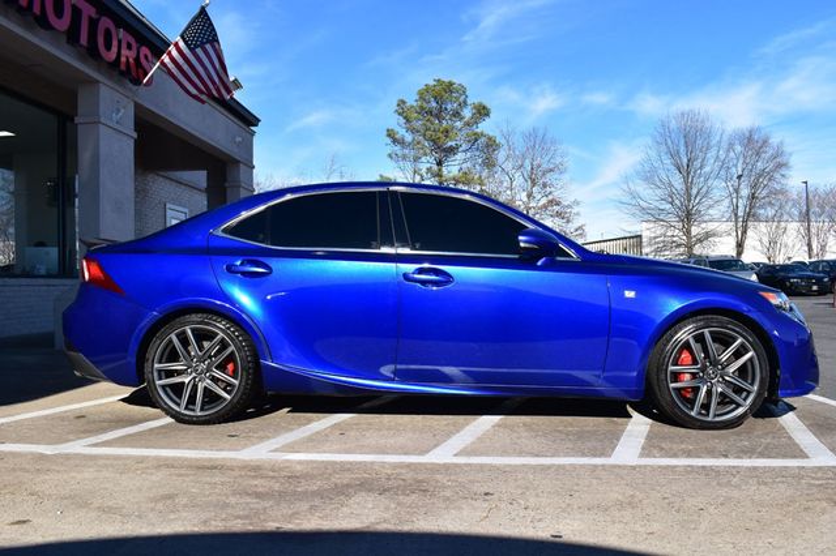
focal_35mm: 30
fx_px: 696
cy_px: 278
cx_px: 418
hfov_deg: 62.0
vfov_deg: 43.6
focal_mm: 20
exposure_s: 1/500
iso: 400
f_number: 11
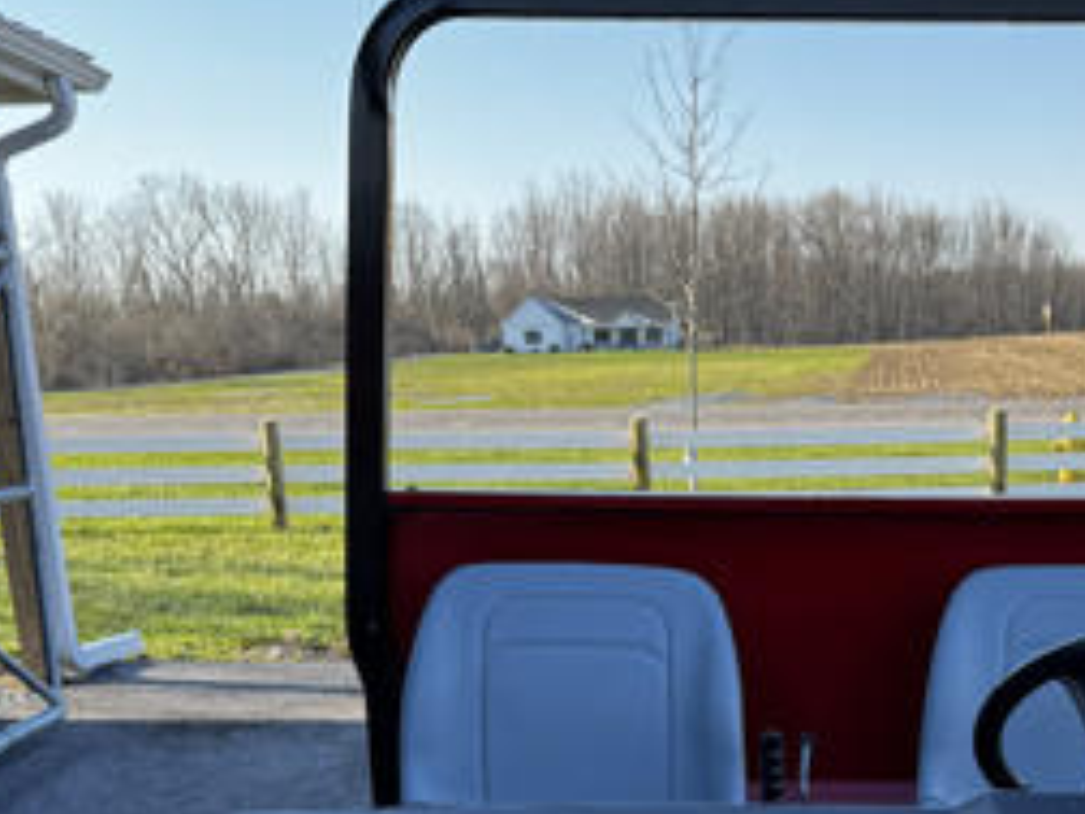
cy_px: 904
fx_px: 1912
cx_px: 835
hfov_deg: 31.0
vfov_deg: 22.6
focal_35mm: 61
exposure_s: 1/700
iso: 80
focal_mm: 6.76
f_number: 1.78
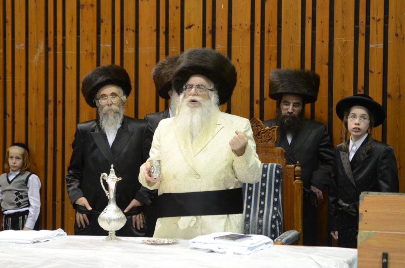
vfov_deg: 16.5
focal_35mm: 82
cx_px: 202
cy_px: 134
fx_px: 926
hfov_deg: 24.7
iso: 1600
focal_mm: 55
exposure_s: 1/60
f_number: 4.5
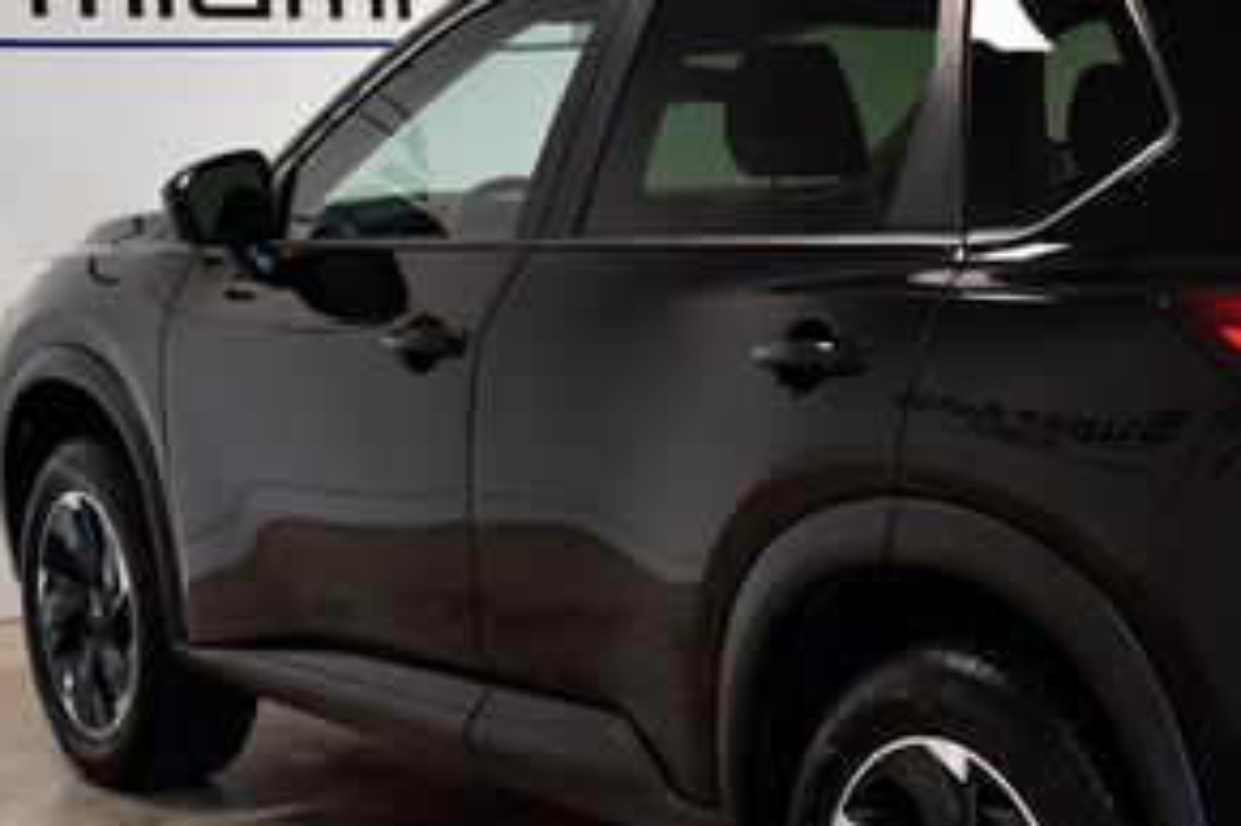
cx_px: 1147
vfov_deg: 18.2
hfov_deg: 26.0
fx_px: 2584
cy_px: 466
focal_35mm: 75
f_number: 4.5
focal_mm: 23
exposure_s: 1/800
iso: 1250
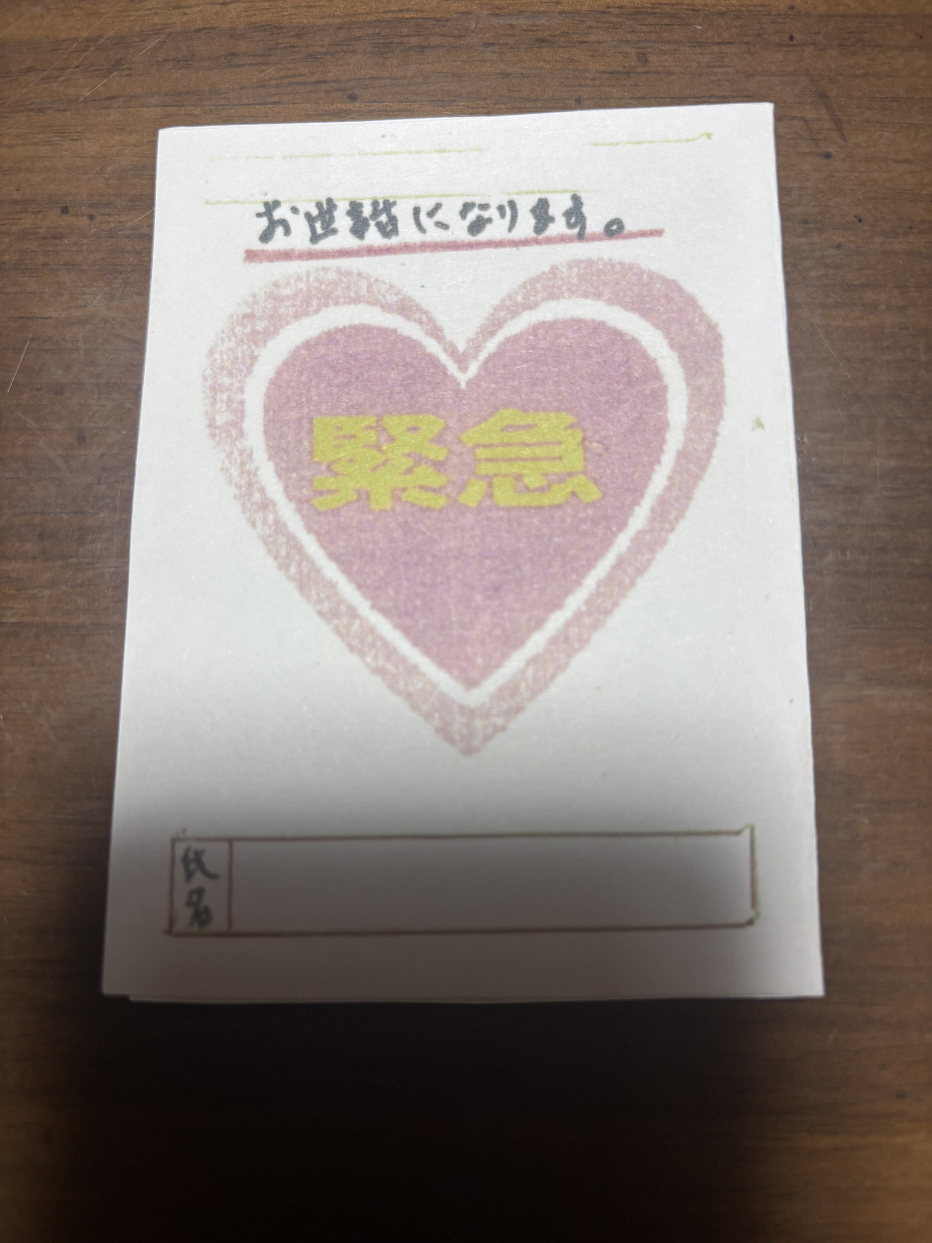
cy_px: 622
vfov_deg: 67.3
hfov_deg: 53.1
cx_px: 466
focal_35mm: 26
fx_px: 933
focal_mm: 6
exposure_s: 1/100
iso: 64
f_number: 1.6
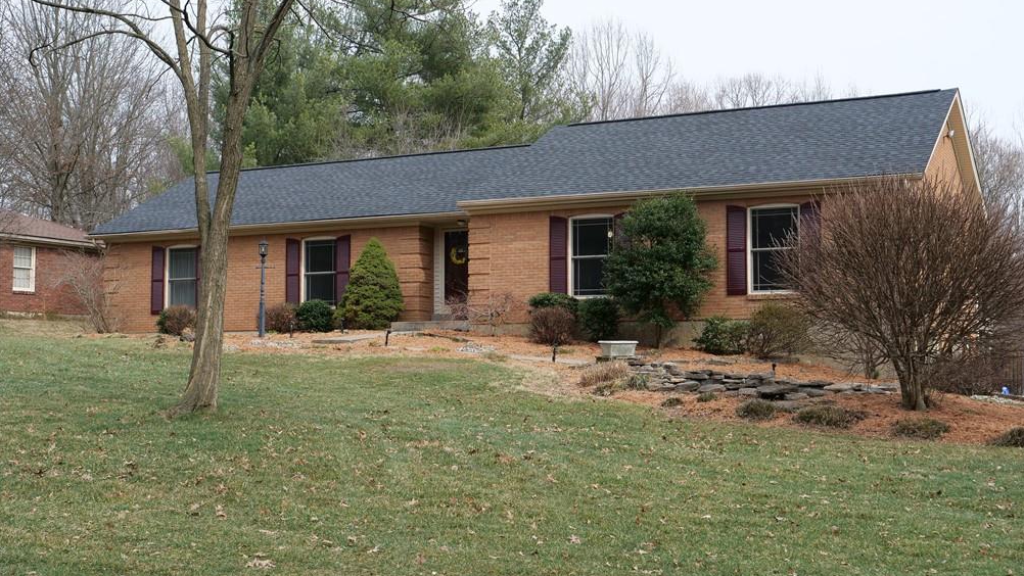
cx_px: 521
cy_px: 285
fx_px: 1331
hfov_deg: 42.1
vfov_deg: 24.4
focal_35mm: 49
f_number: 4.5
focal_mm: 22
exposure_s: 1/640
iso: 200
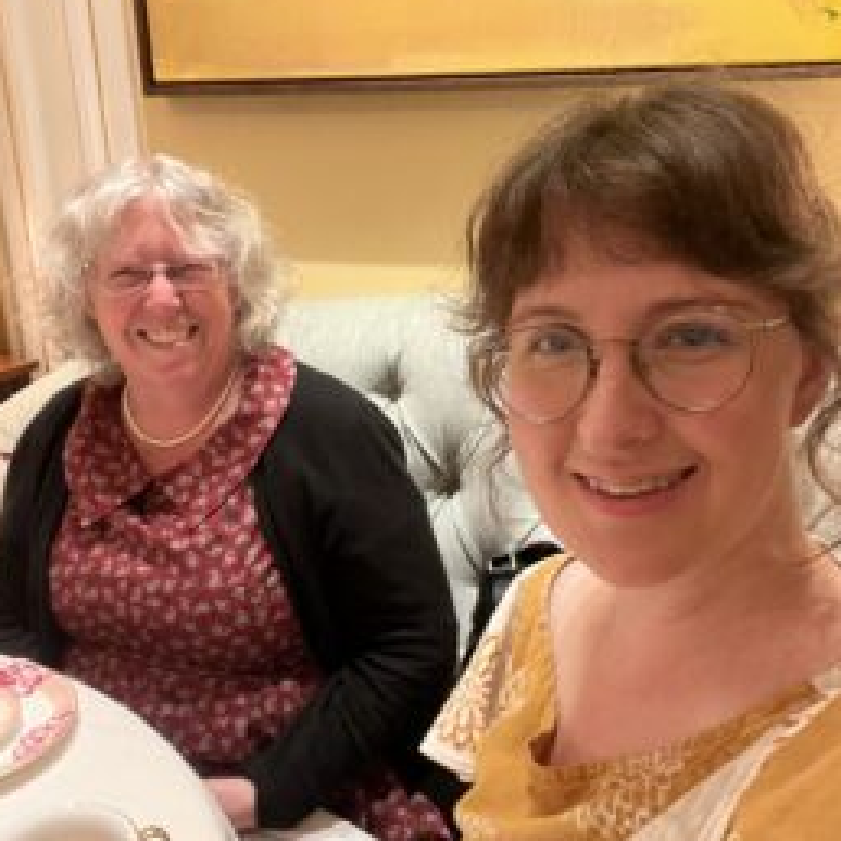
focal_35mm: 36
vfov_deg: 45.9
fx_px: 990
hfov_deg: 46.0
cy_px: 473
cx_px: 419
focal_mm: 2.71
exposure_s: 1/27
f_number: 2.2
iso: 400
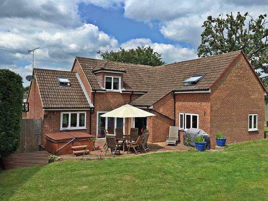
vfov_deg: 48.2
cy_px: 100
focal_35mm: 29
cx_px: 134
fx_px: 225
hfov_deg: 61.7
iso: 32
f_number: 2.2
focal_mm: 4.15
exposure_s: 1/2475
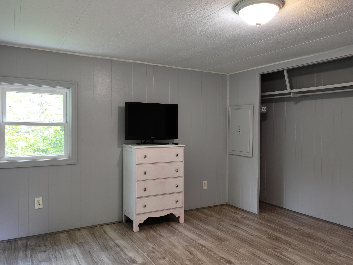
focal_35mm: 24
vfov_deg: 56.8
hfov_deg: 71.6
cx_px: 176
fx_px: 245
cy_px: 132
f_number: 2.8
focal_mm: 12.29
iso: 140
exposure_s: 1/20
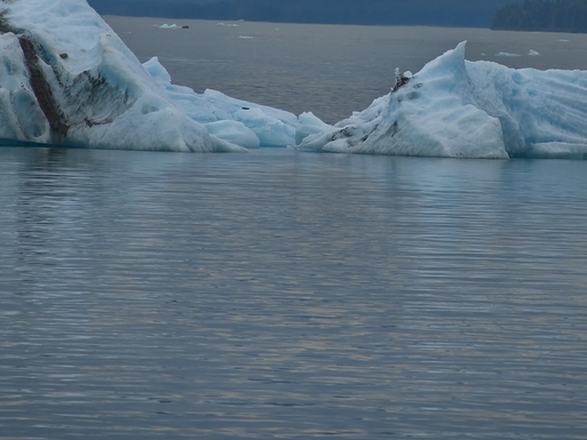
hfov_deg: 2.8
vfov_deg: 2.1
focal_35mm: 720
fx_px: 12212
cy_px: 29
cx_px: 342
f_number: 5.6
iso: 140
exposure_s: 1/640
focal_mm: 300
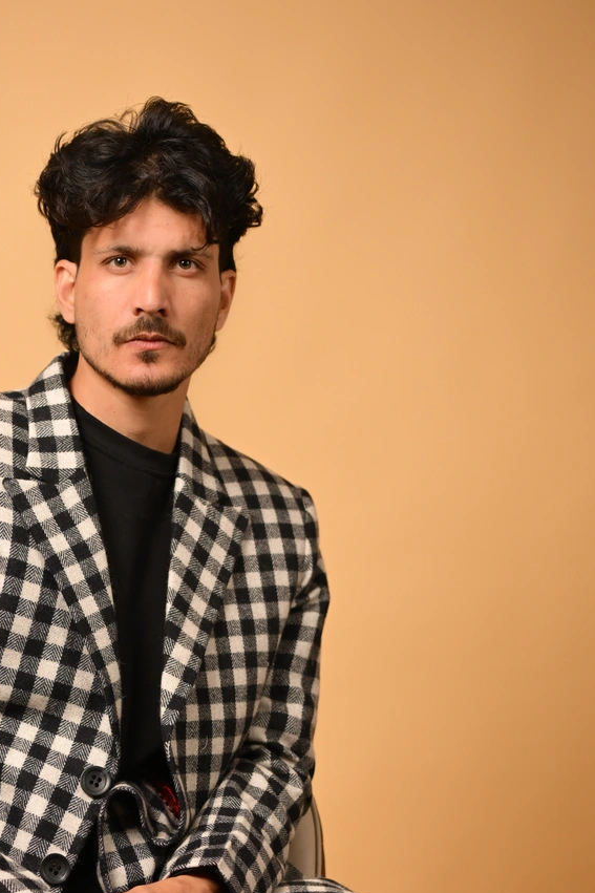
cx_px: 91
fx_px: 2406
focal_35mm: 97
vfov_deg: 20.7
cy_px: 748
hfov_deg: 14.0
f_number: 2.2
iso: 160
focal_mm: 50
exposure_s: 1/1000
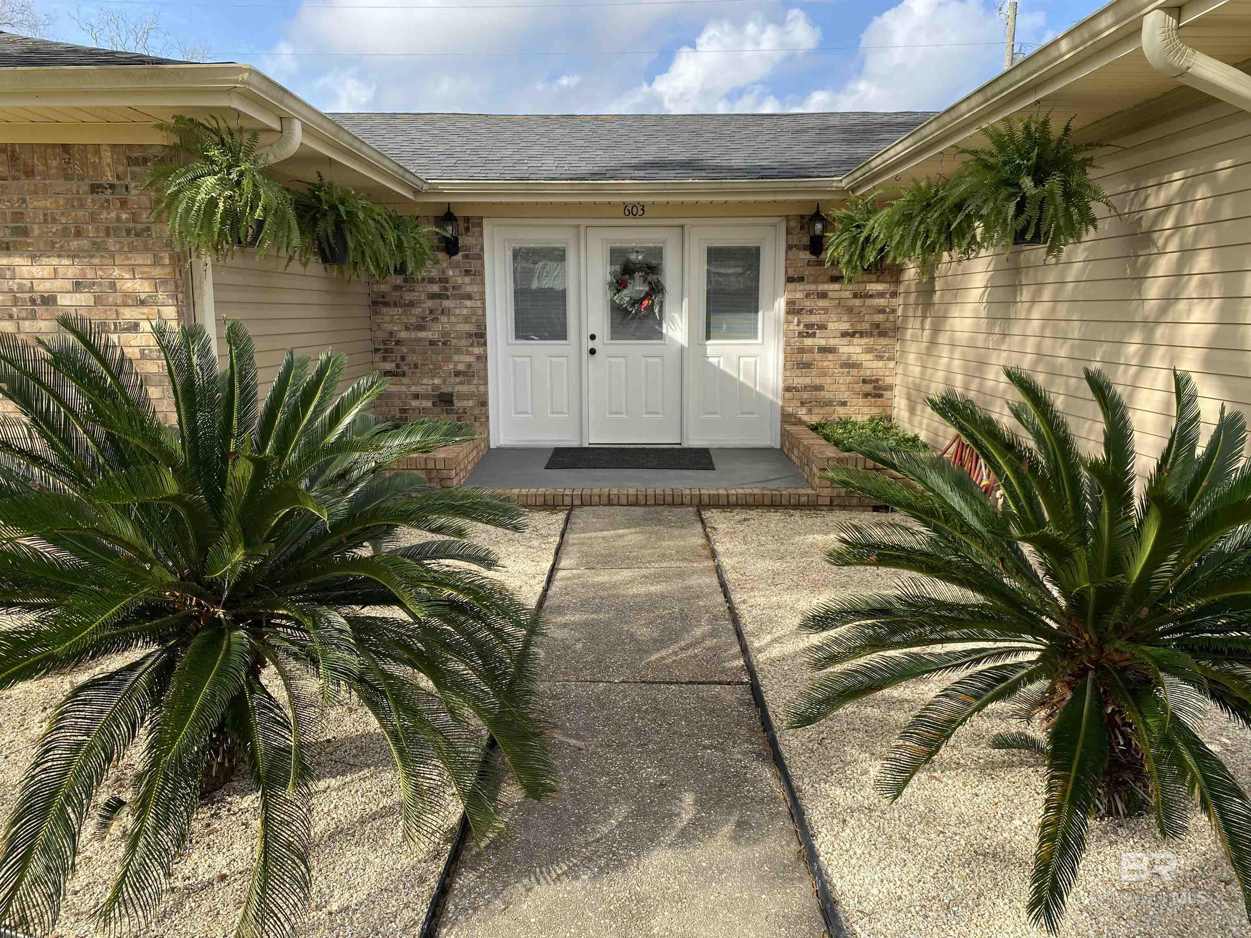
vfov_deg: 53.1
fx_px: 940
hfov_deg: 67.3
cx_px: 626
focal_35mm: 26
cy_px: 469
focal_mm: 4.25
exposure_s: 1/1232
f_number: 1.8
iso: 32
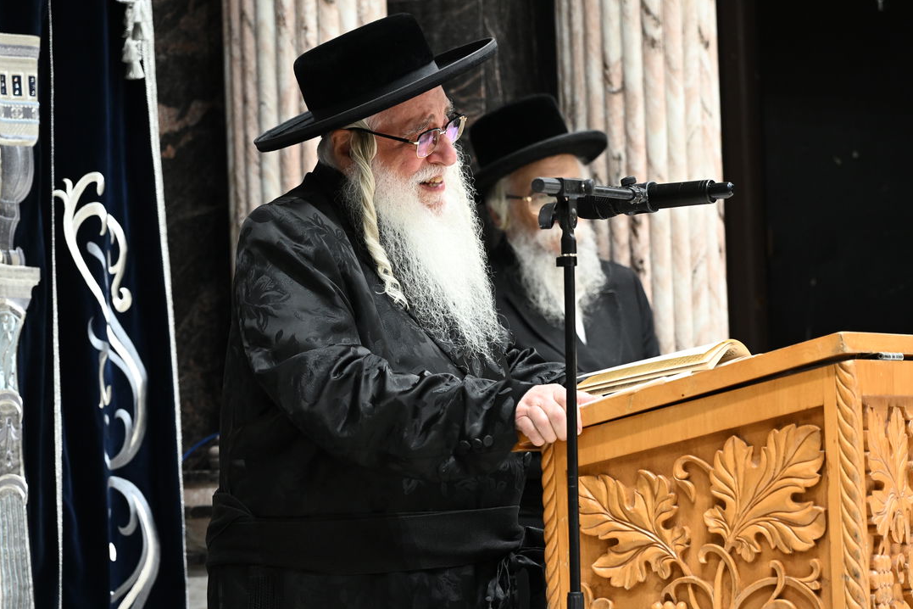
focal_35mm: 156
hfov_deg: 13.2
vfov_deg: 8.8
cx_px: 466
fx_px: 3956
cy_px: 374
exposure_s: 1/100
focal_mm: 120
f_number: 4
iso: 2500
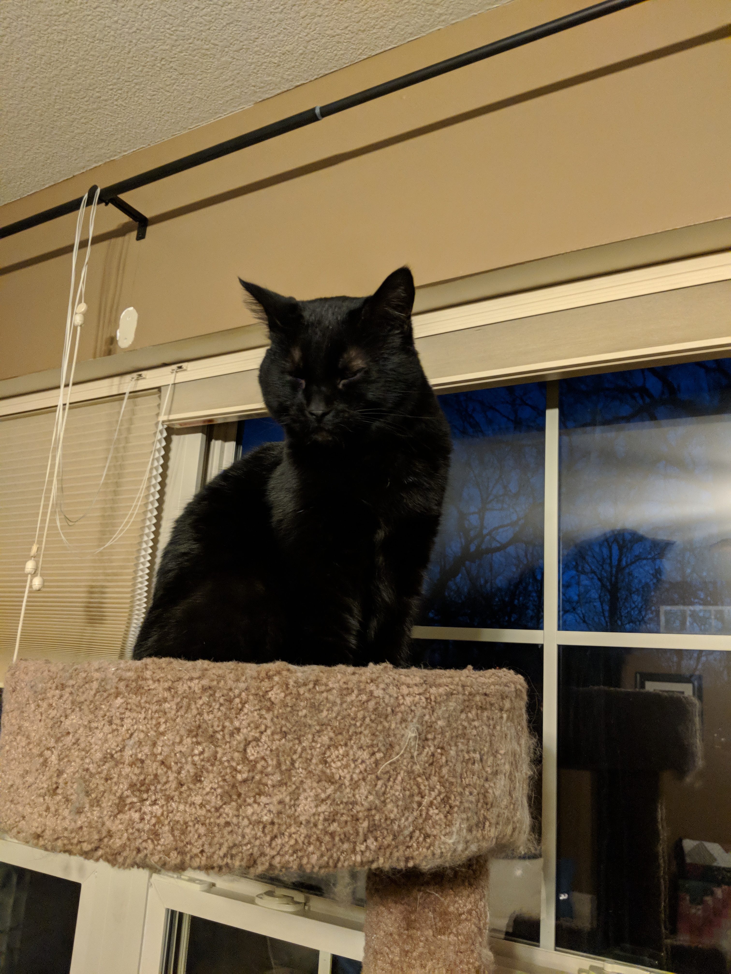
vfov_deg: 65.3
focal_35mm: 27
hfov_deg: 51.4
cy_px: 487
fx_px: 760
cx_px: 366
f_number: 1.8
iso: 579
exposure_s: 1/30
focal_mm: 4.44
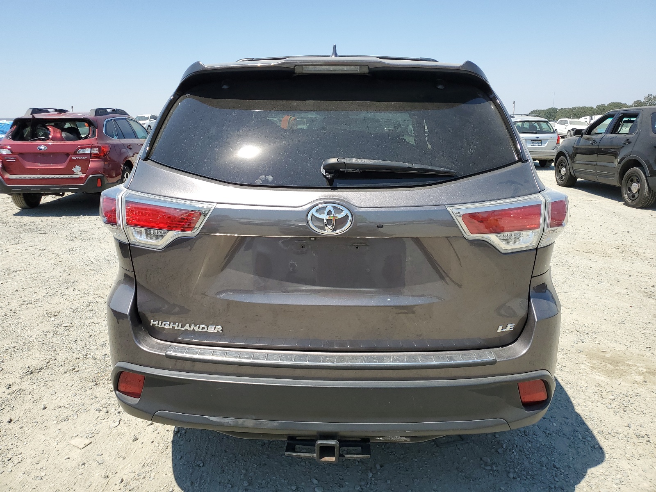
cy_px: 246
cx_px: 328
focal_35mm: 26
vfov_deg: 53.1
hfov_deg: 67.3
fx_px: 493
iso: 50
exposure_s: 1/2500
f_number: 1.5
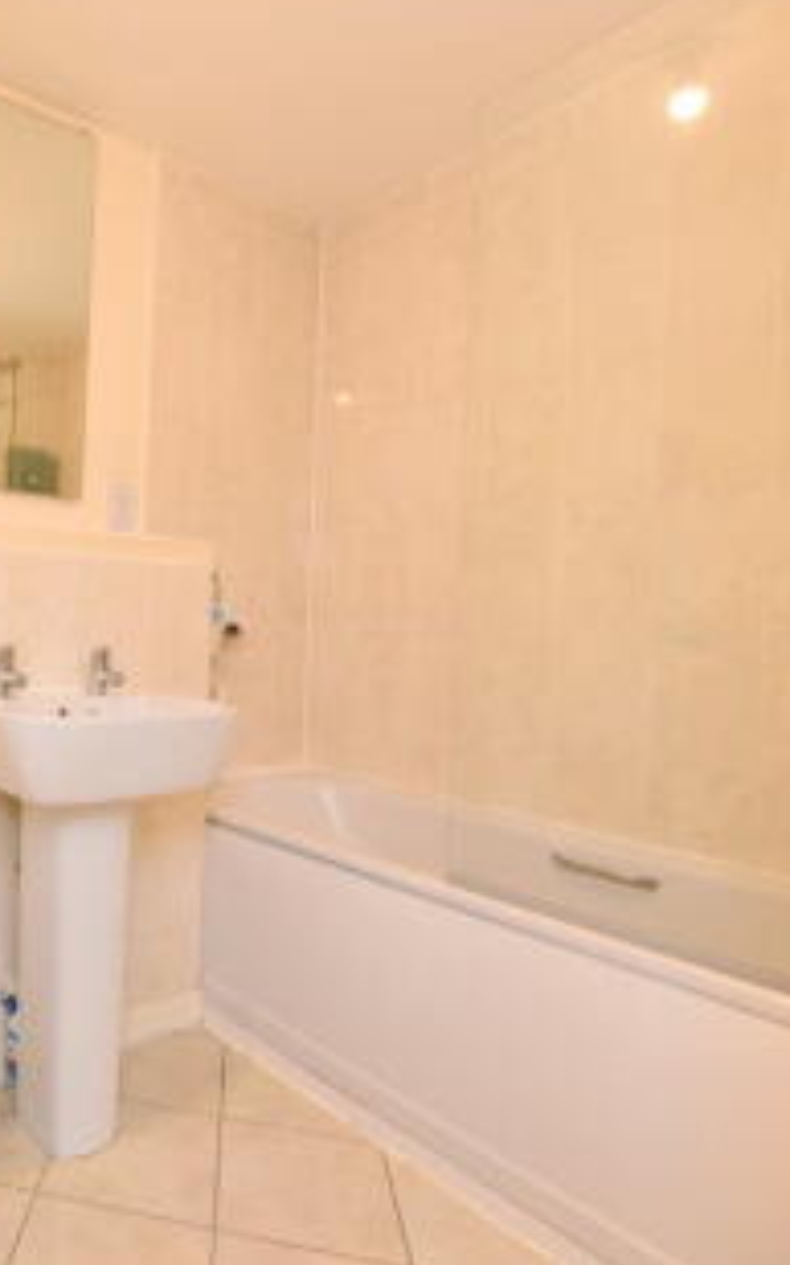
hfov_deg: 48.6
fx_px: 758
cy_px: 624
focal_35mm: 22
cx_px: 65
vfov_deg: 79.7
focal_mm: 14
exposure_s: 1/80
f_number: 4.5
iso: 800
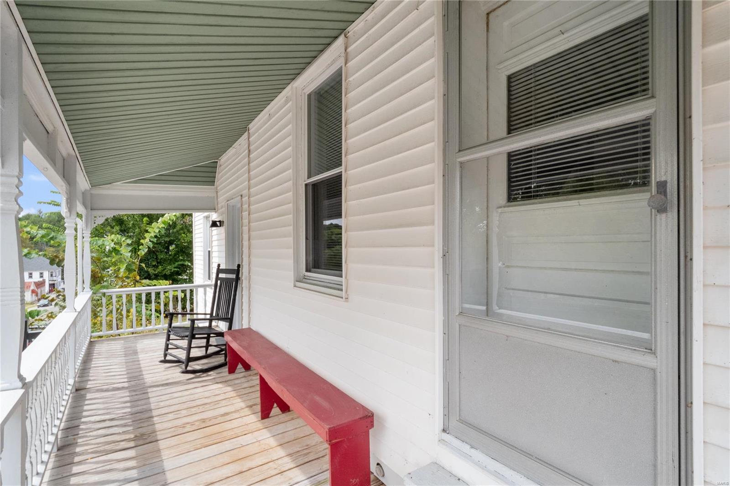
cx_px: 365
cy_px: 243
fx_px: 324
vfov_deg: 73.7
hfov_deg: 96.7
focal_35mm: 16
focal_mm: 8
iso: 400
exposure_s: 1/250
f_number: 8
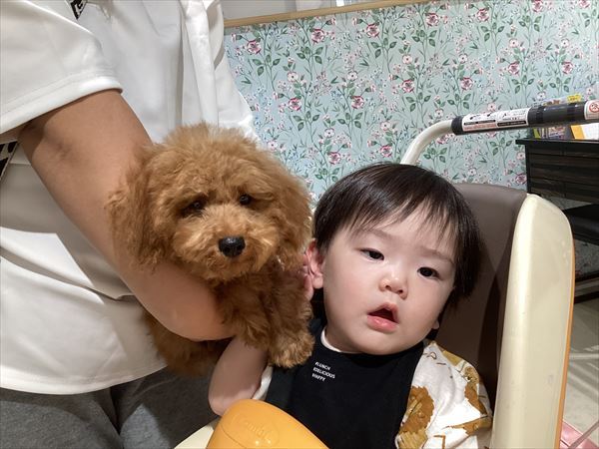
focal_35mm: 31
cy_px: 224
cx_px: 300
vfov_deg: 45.4
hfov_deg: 58.4
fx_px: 536
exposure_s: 1/60
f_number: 2.4
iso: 100
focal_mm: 3.3
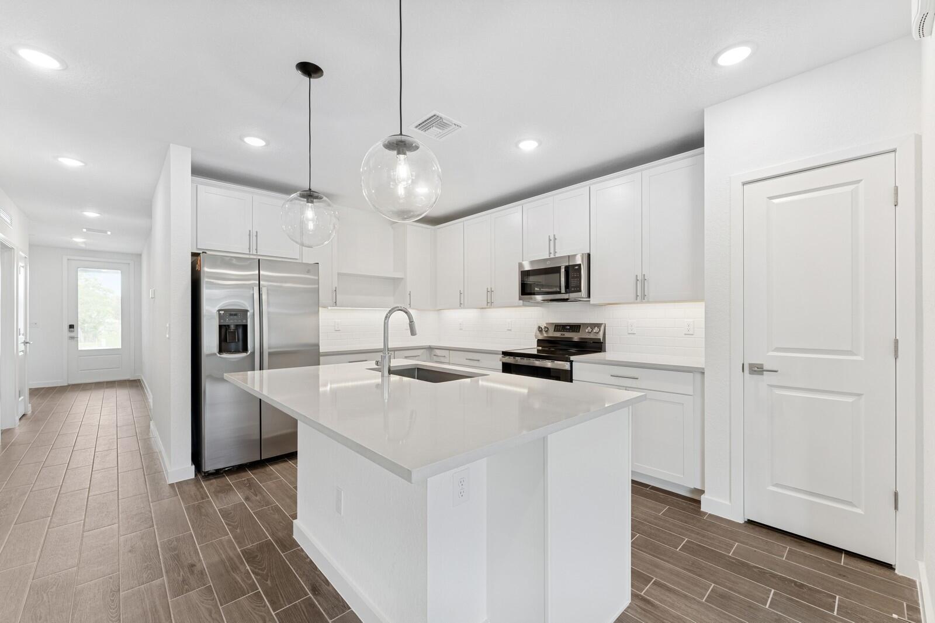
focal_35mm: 14
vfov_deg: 81.2
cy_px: 312
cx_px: 468
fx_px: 364
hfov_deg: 104.3
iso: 160
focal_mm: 14
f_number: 8
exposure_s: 1/5
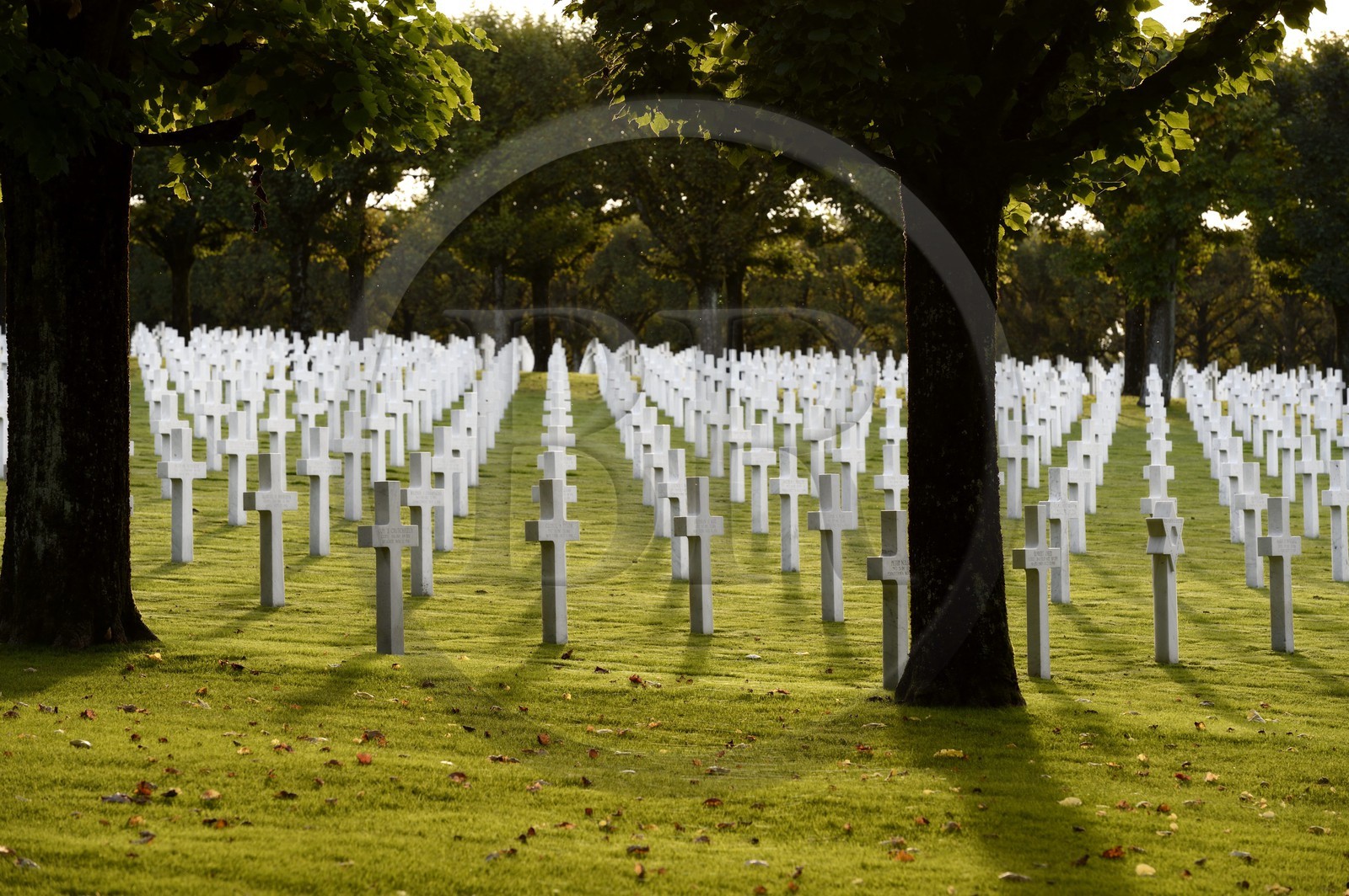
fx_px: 5616
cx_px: 674
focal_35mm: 150
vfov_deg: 9.1
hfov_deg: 13.7
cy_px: 448
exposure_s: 1/200
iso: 400
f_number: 8
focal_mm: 150
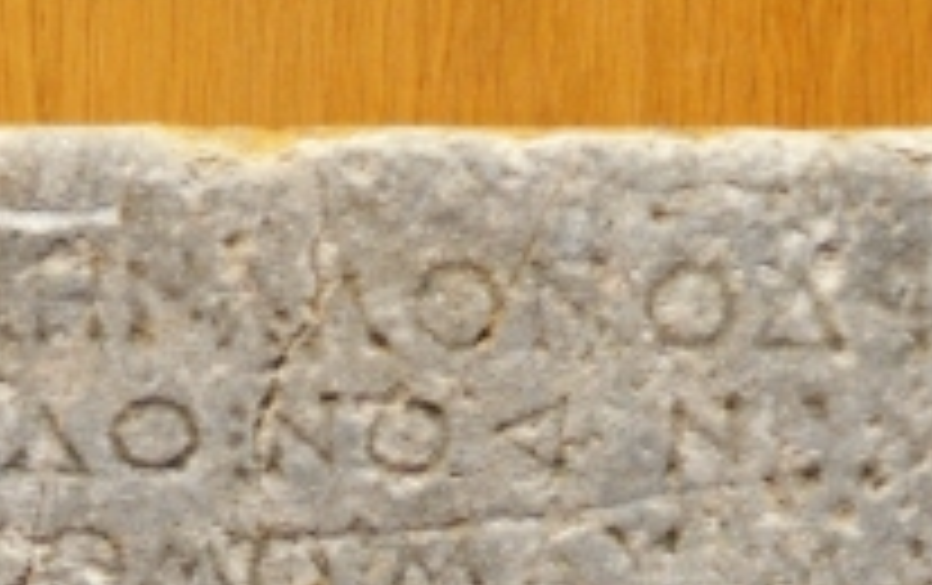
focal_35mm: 165
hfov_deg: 12.7
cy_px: 1118
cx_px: 486
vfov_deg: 7.7
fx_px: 4197
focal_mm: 28
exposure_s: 1/20
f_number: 5
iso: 1250
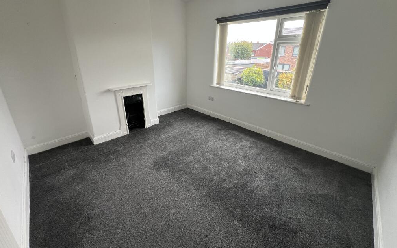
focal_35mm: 14
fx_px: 151
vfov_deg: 78.1
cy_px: 104
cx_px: 200
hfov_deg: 105.3
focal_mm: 1.57
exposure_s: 1/99
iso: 125
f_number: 1.8
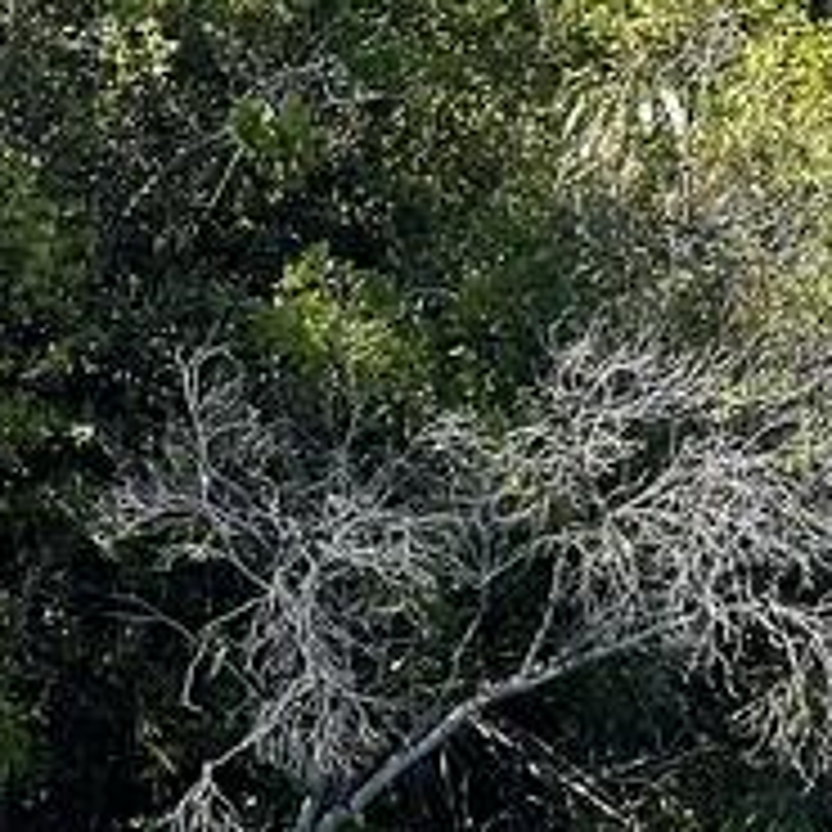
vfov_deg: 5.6
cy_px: 958
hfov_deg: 5.5
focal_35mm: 313
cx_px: 1295
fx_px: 8511
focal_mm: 7.5
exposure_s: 1/717
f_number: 2.2
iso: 20
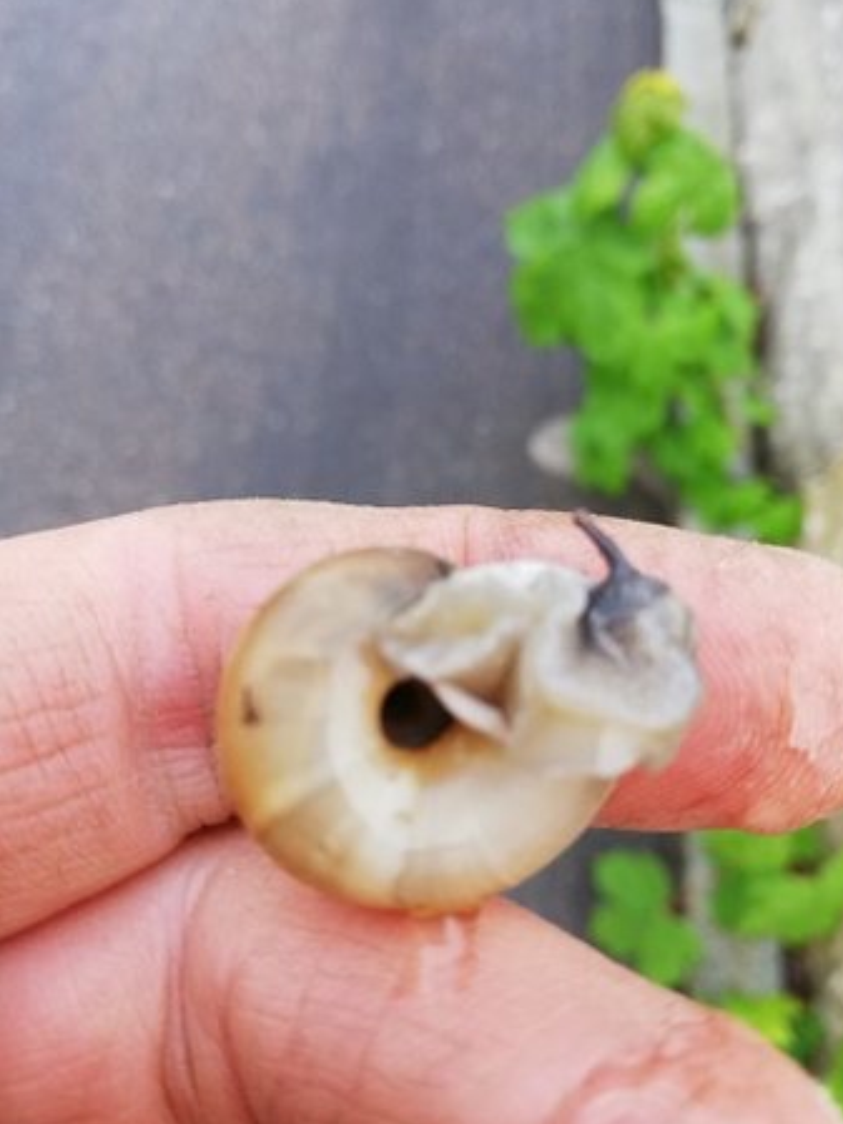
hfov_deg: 48.2
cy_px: 572
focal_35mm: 29
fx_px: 942
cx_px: 428
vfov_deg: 61.7
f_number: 2.2
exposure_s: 1/100
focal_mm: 3.81
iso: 80
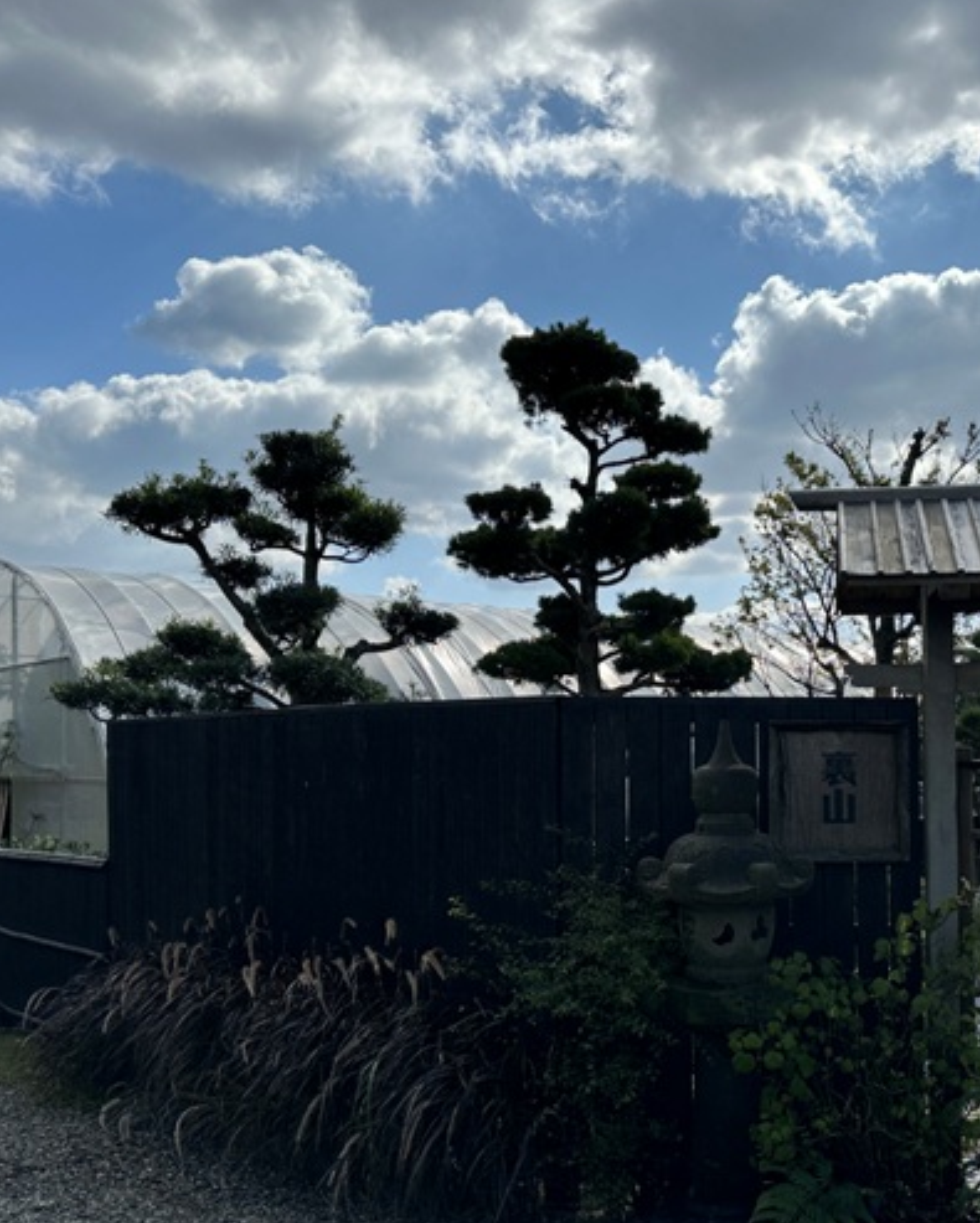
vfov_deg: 47.7
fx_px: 1376
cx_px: 769
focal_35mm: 38
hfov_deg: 37.9
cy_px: 712
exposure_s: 1/8197
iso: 80
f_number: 1.78
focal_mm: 6.86
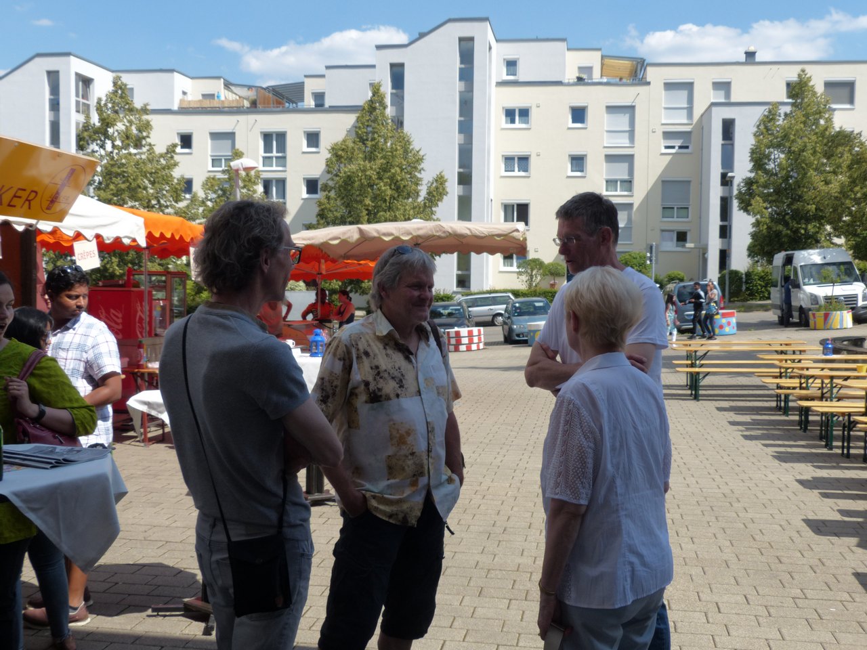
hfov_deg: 49.0
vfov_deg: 37.7
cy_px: 325
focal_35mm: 38
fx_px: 952
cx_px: 434
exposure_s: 1/1000
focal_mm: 6.8
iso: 100
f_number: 4
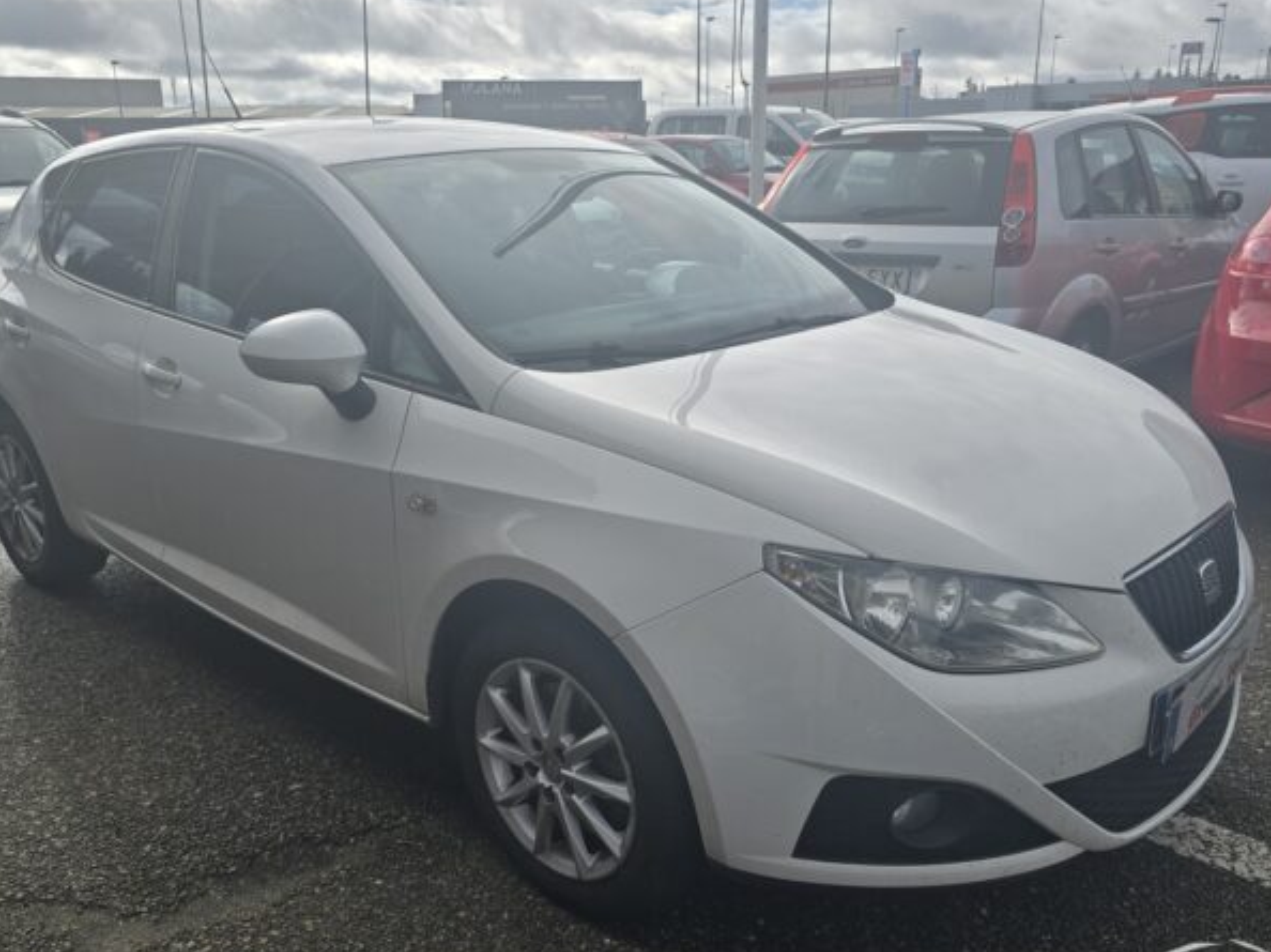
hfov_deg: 58.4
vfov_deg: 45.4
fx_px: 1138
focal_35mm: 31
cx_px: 610
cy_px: 486
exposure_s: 1/1199
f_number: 1.7
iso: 12
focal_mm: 6.3
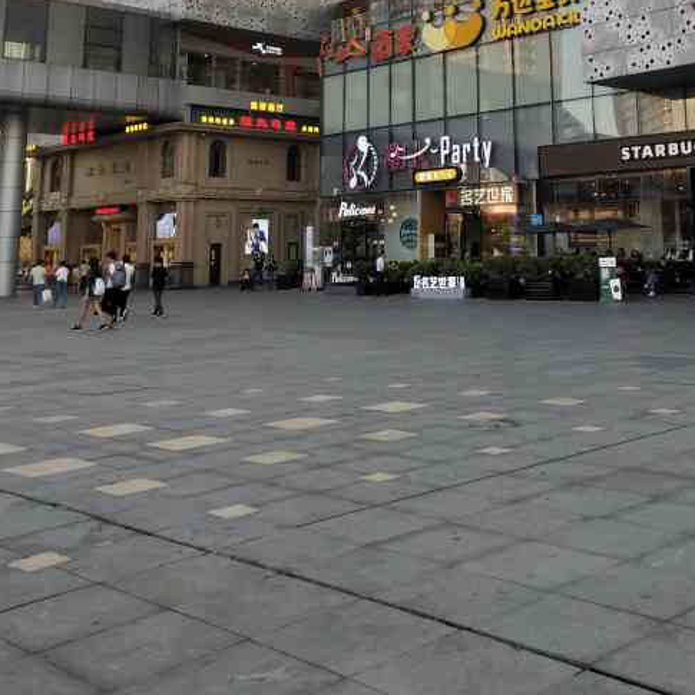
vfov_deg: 31.4
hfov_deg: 33.2
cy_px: 34
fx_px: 1158
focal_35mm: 51
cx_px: 454
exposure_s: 1/500
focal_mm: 3.95
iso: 75
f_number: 1.8
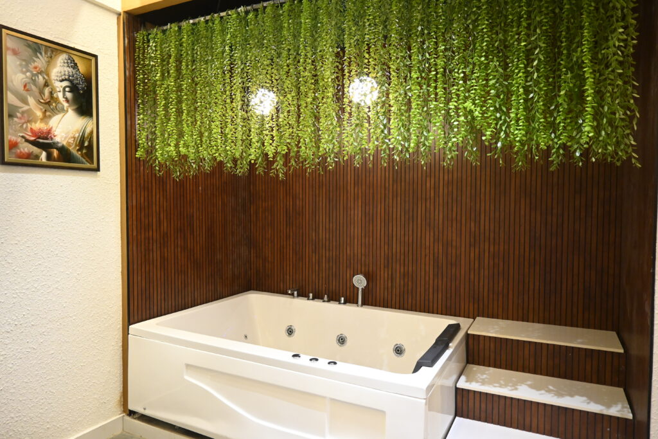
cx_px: 329
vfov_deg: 53.1
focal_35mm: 24
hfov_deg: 73.7
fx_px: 439
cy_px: 220
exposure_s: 1/40
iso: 2000
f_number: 3.5
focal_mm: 16
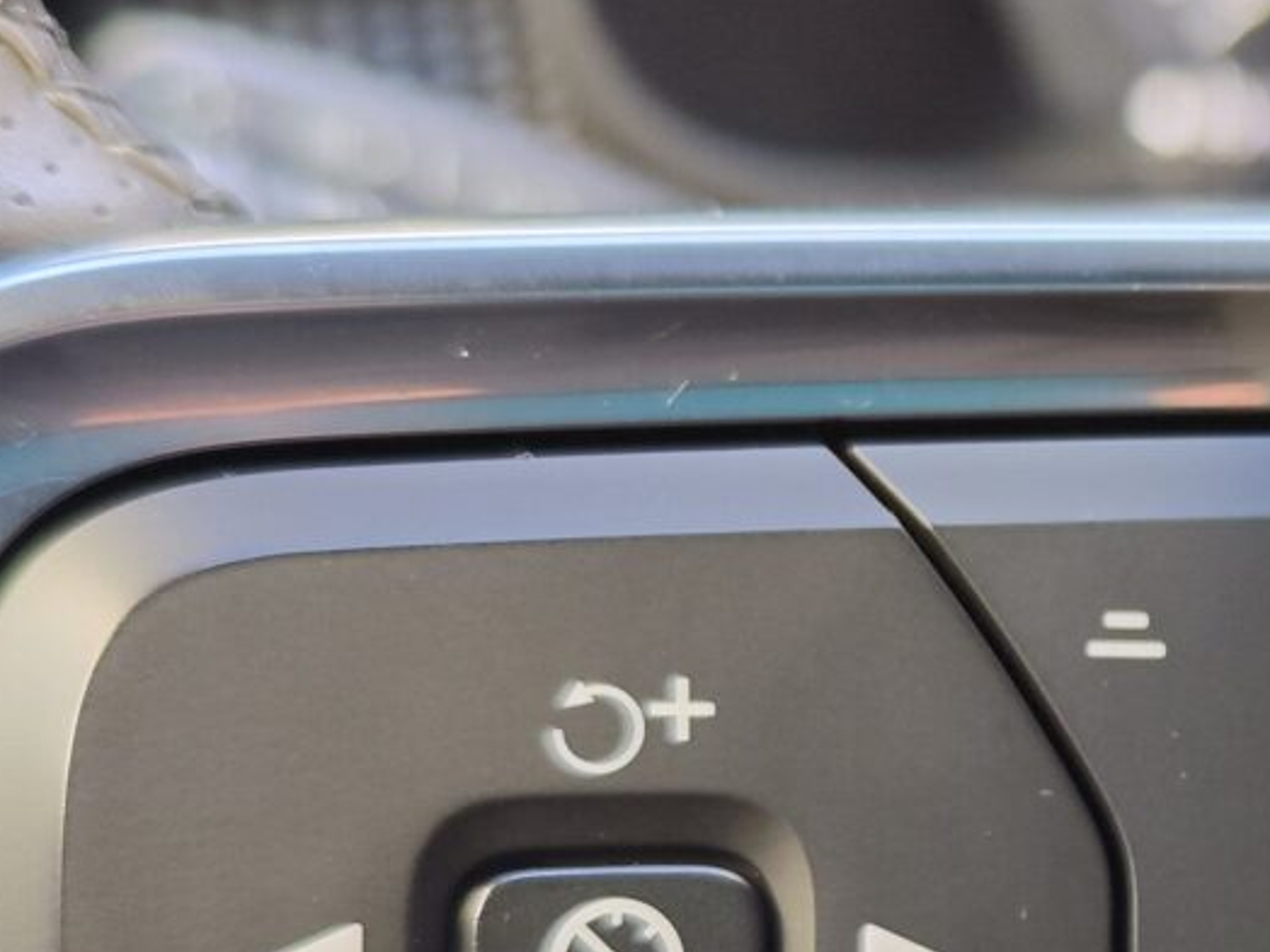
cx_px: 1272
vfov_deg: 18.5
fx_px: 2898
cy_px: 775
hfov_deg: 23.7
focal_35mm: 79
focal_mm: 7.01
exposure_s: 1/100
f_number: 1.69
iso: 393
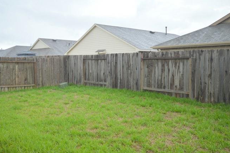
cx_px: 95
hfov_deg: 51.7
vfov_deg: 35.8
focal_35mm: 37
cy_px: 71
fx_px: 236
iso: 200
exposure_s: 1/125
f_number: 5.6
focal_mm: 20
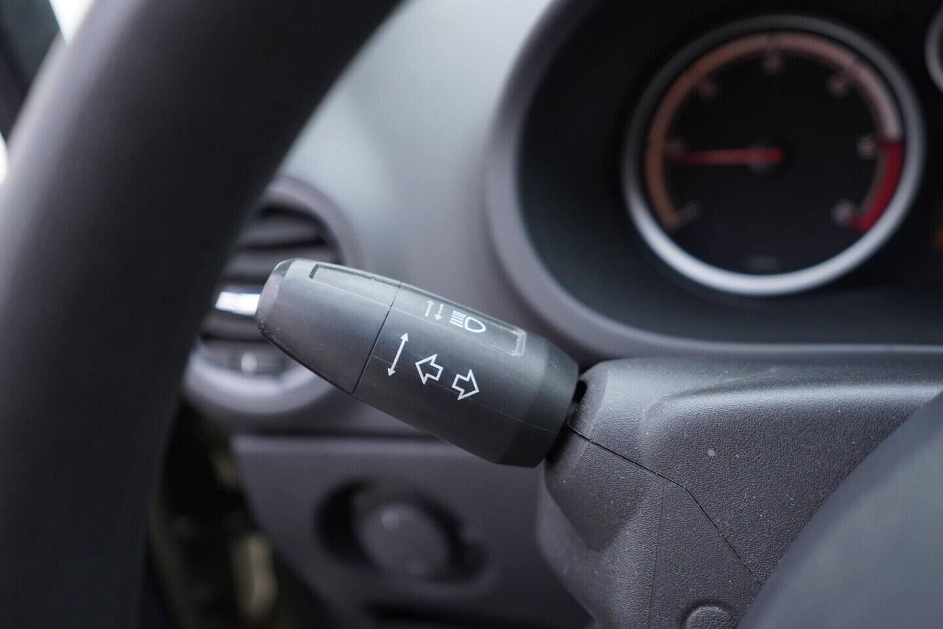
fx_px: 943
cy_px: 314
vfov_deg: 36.9
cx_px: 472
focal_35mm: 36
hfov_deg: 53.1
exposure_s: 1/40
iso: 200
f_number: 2.8
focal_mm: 24
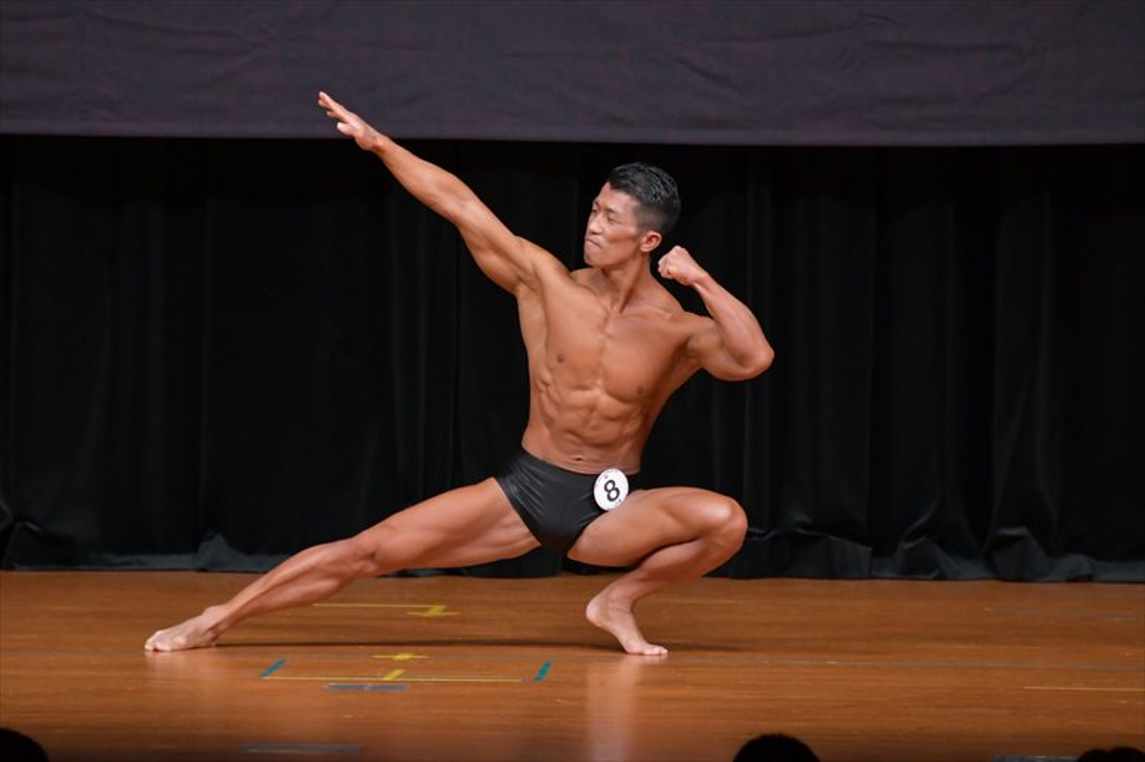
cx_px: 572
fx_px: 10014
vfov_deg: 4.4
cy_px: 381
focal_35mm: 315
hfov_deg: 6.5
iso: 4000
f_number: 5.6
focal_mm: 210
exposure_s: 1/400
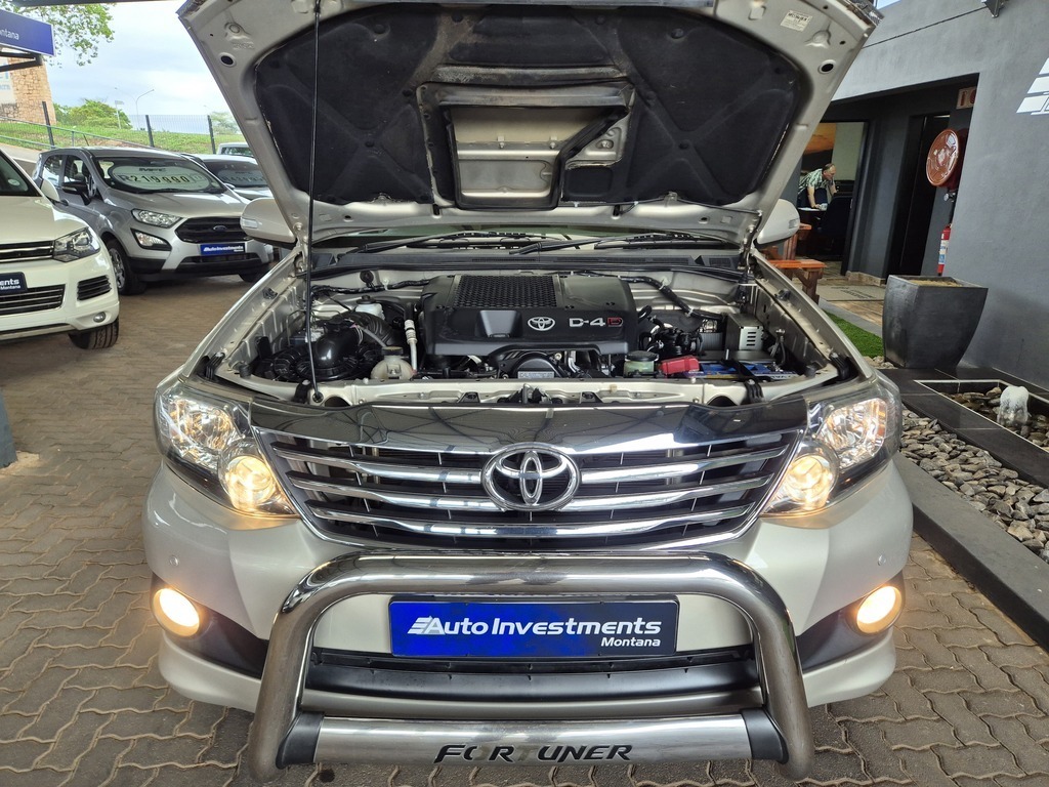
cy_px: 394
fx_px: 697
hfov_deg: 73.9
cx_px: 524
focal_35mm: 23
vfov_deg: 58.9
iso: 200
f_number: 1.8
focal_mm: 5.4
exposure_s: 1/180
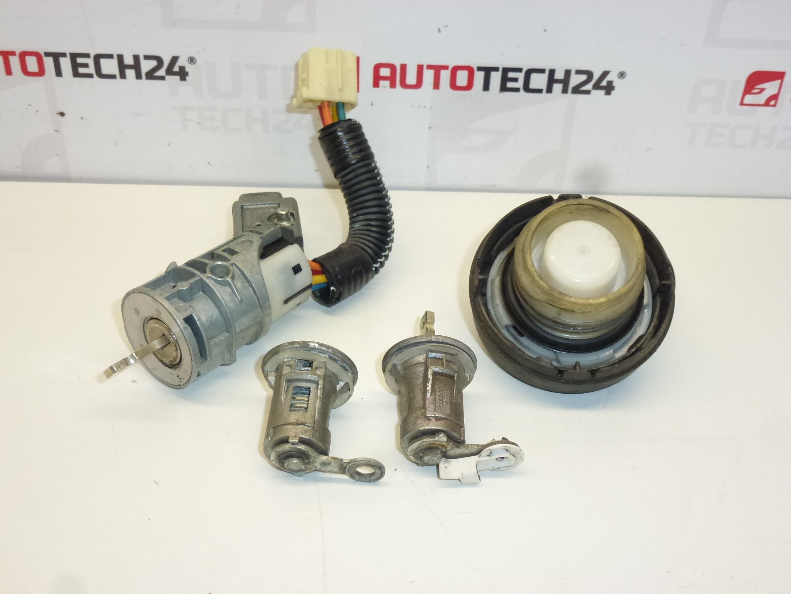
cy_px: 297
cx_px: 396
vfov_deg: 37.7
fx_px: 868
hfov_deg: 49.0
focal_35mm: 38
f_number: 3.8
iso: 400
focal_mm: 6.8
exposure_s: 1/320
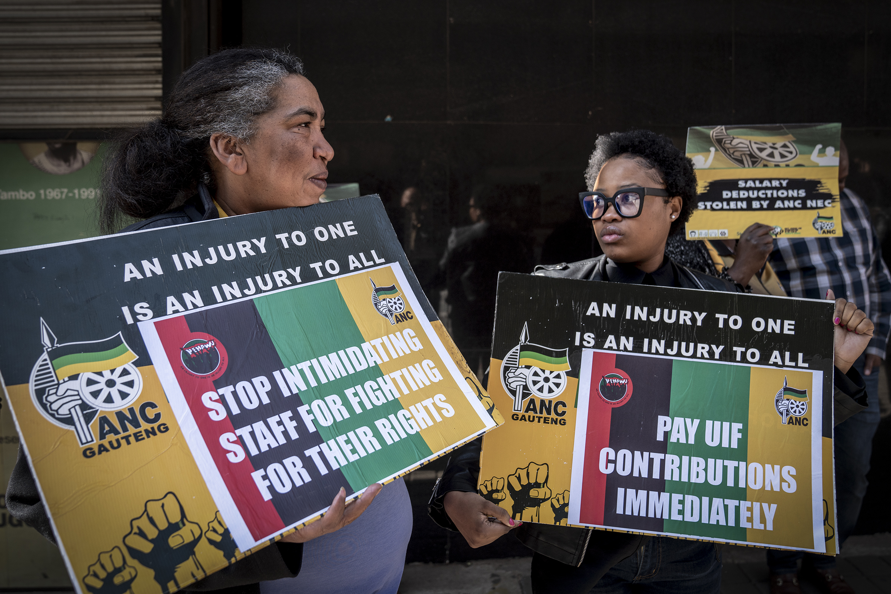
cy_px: 297
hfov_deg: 73.7
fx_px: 594
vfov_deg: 53.1
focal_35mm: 24
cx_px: 446
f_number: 3.5
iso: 200
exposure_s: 1/400
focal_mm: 24
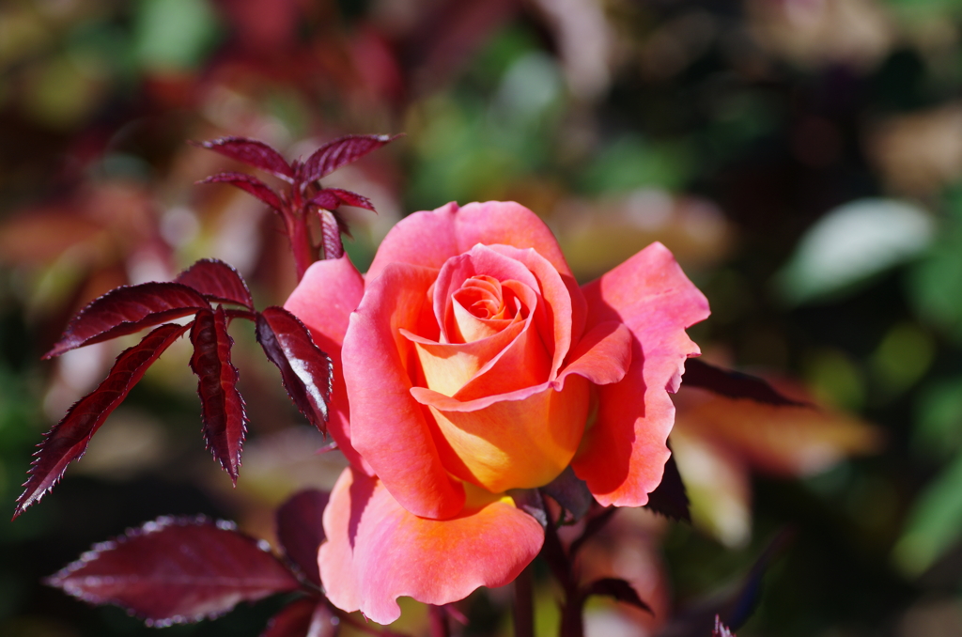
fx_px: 3600
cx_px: 481
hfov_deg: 15.2
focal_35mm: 135
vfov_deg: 10.1
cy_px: 318
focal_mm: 90
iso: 200
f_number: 5.6
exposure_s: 1/640
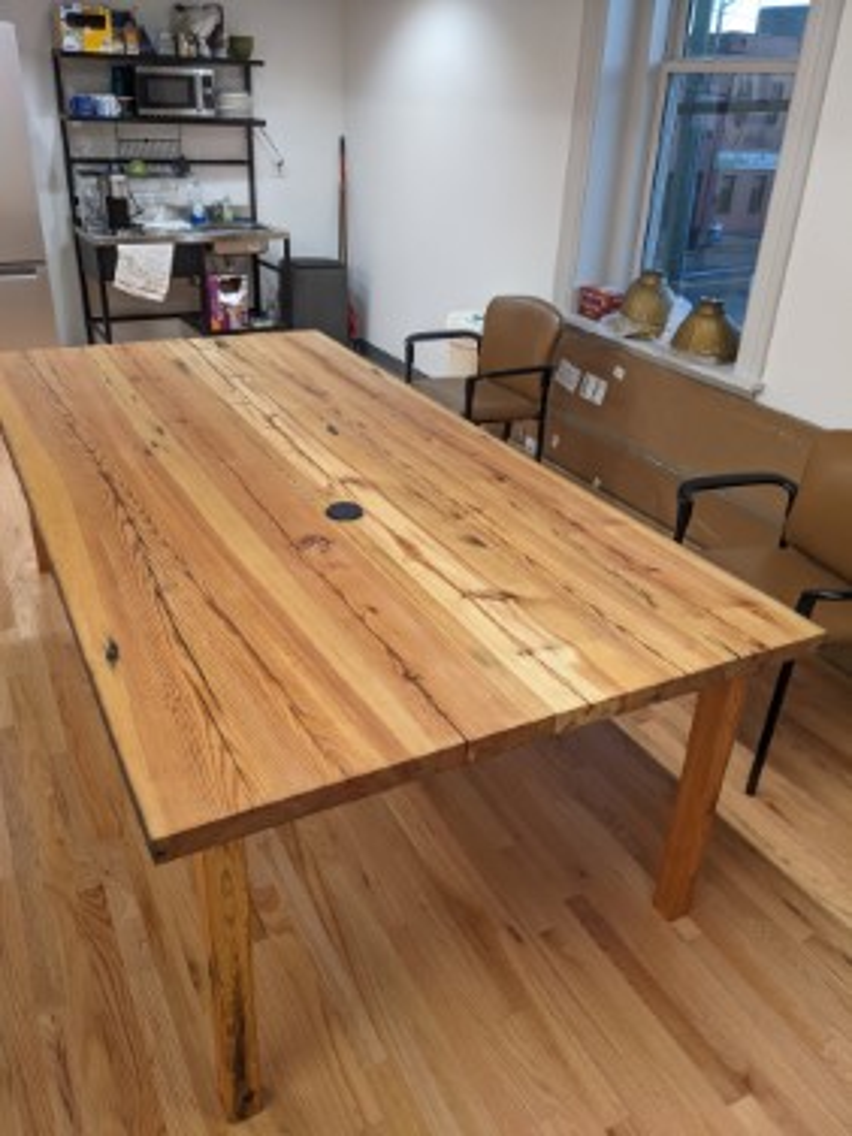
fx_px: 886
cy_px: 568
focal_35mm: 27
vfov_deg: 65.3
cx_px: 426
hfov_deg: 51.4
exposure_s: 1/40
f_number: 1.73
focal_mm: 4.38
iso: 73
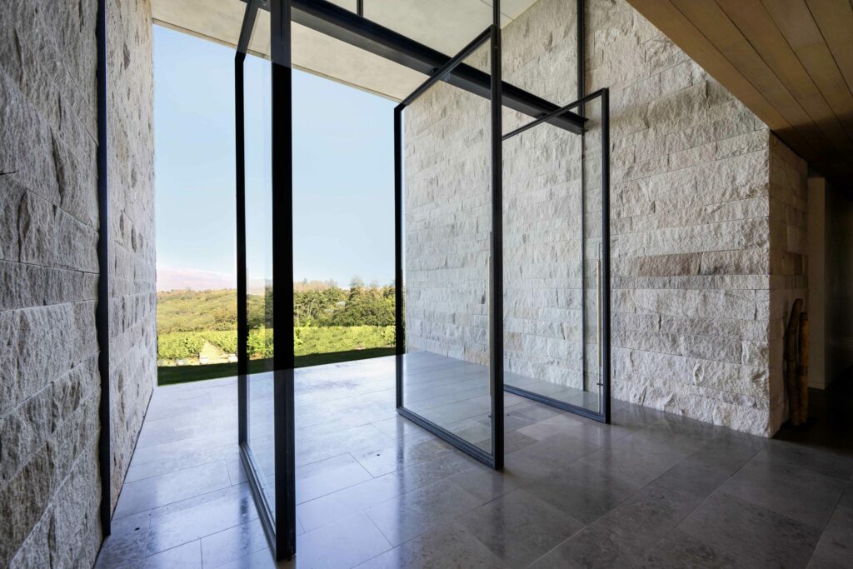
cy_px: 284
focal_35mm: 16
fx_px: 367
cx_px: 426
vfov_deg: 75.5
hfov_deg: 98.5
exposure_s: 1/20
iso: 250
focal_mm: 15.5
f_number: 9
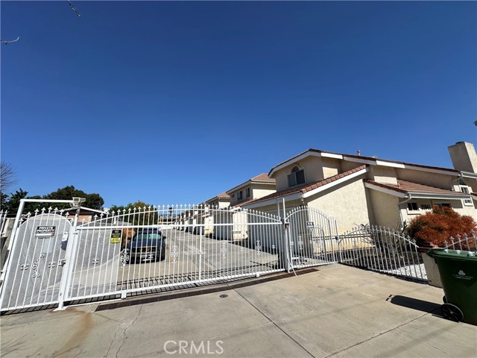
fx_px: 193
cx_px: 238
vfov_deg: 85.7
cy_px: 179
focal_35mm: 14
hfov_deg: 102.1
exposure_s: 1/4000
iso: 50
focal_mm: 2.22
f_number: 2.2
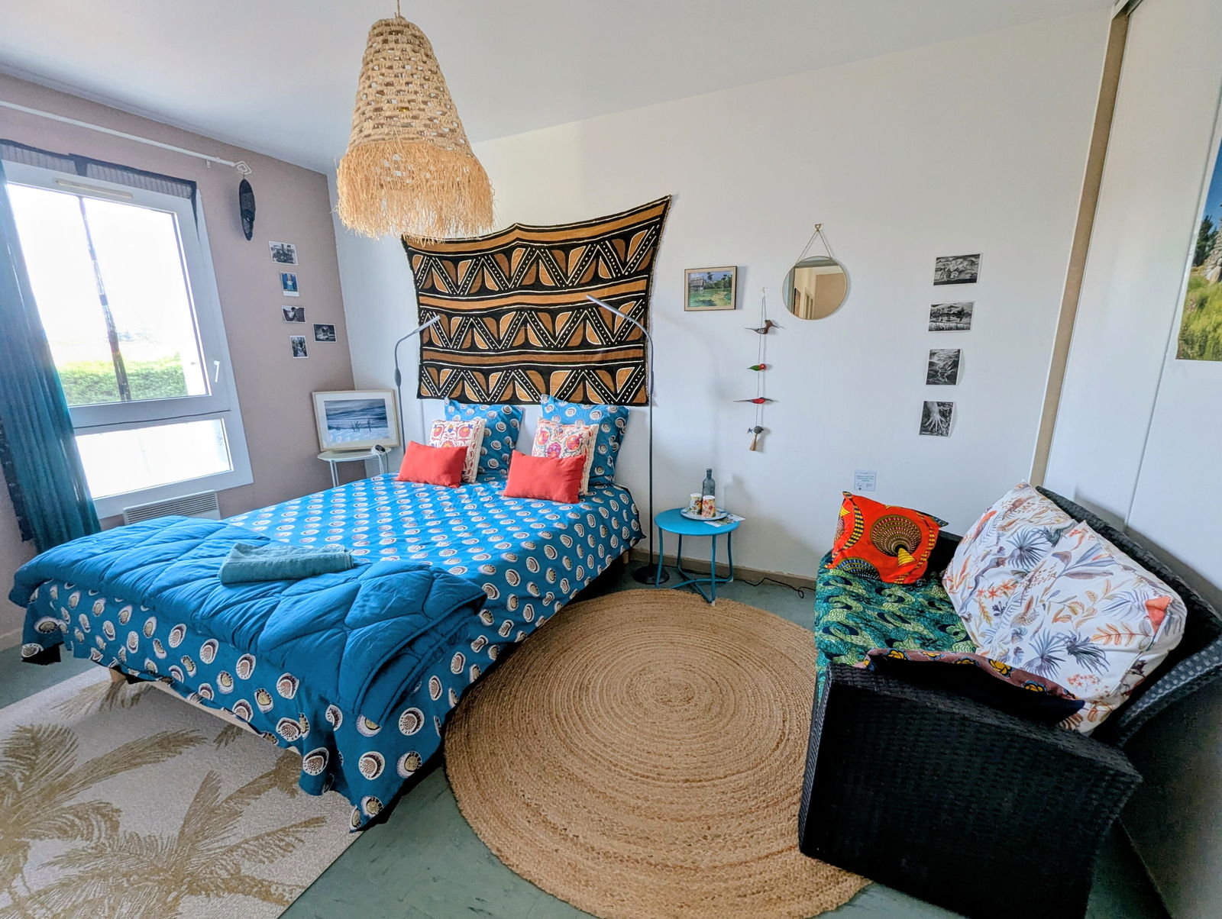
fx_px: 459
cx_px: 611
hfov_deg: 106.1
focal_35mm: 13
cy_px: 460
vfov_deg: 90.0
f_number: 2.2
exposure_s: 1/23.8
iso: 60
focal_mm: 1.95
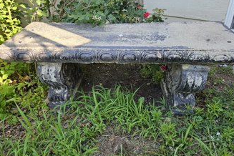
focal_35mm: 25
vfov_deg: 51.2
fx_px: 162
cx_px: 120
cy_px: 72
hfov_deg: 71.5
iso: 50
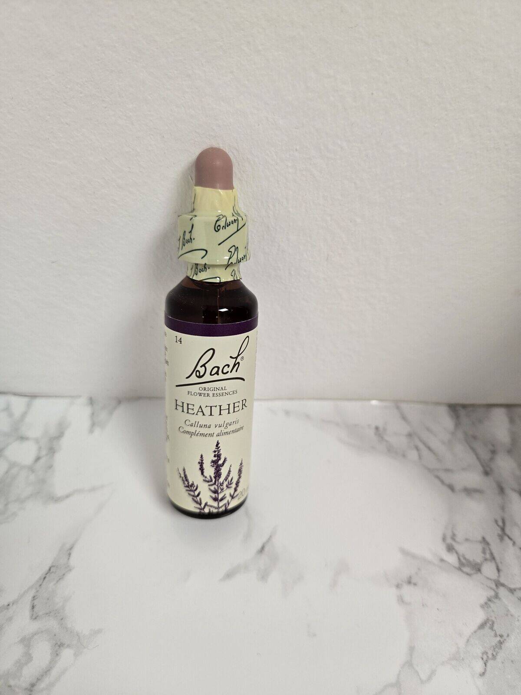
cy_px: 348
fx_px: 462
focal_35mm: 23
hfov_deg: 58.9
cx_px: 260
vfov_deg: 73.9
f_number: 1.8
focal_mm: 5.4
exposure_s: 1/100
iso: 80
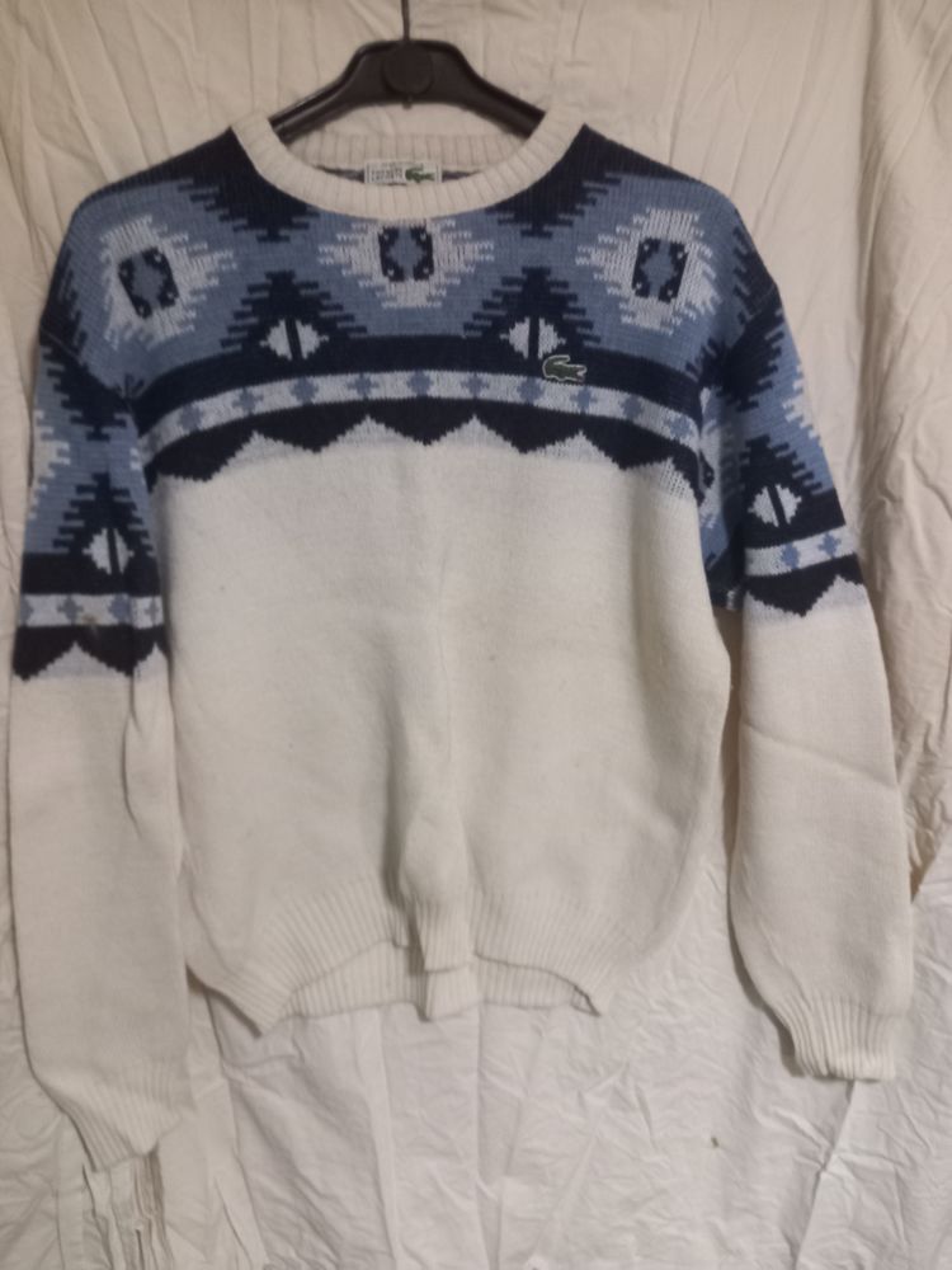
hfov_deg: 54.9
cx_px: 476
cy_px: 635
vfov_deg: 69.4
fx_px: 917
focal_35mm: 25
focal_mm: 4.6
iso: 640
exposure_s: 1/20
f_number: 2
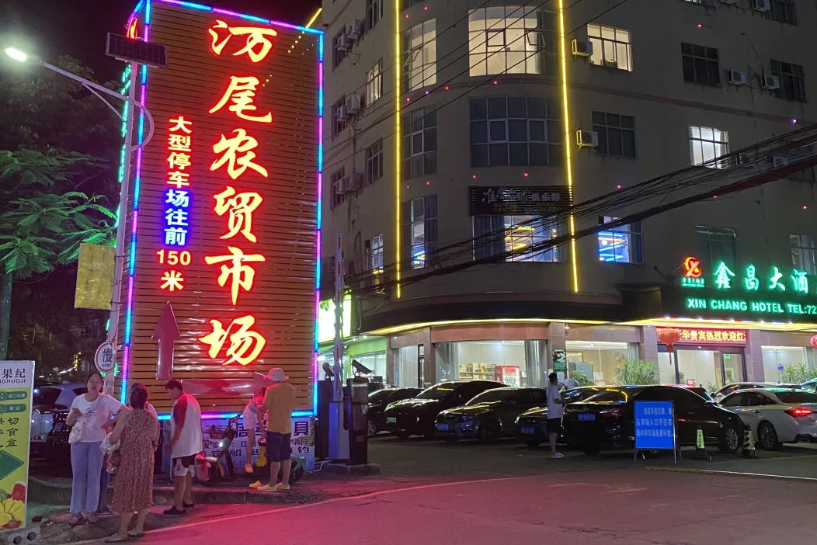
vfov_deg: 35.8
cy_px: 212
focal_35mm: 37
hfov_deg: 51.9
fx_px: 840
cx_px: 408
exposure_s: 1/33
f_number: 1.8
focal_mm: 4.25
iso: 640
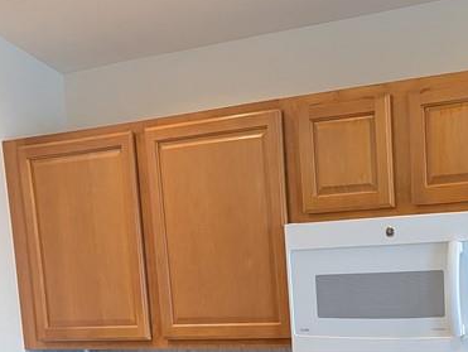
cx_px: 459
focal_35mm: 66
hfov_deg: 27.8
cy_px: 455
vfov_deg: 20.4
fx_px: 893
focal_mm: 6.9
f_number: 1.68
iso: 294
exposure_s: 1/82.9
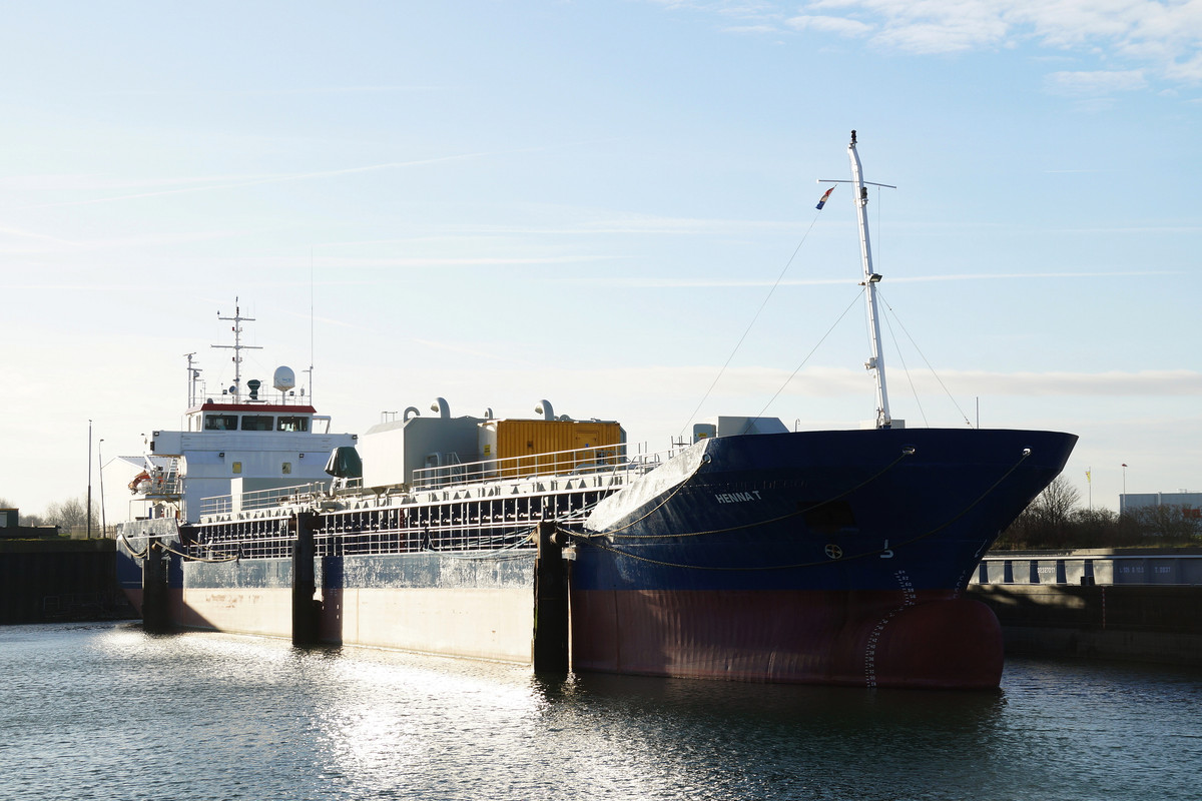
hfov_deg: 29.9
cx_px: 601
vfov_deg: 20.2
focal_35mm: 68
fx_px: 2254
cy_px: 400
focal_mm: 45
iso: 100
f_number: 9
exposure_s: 1/160
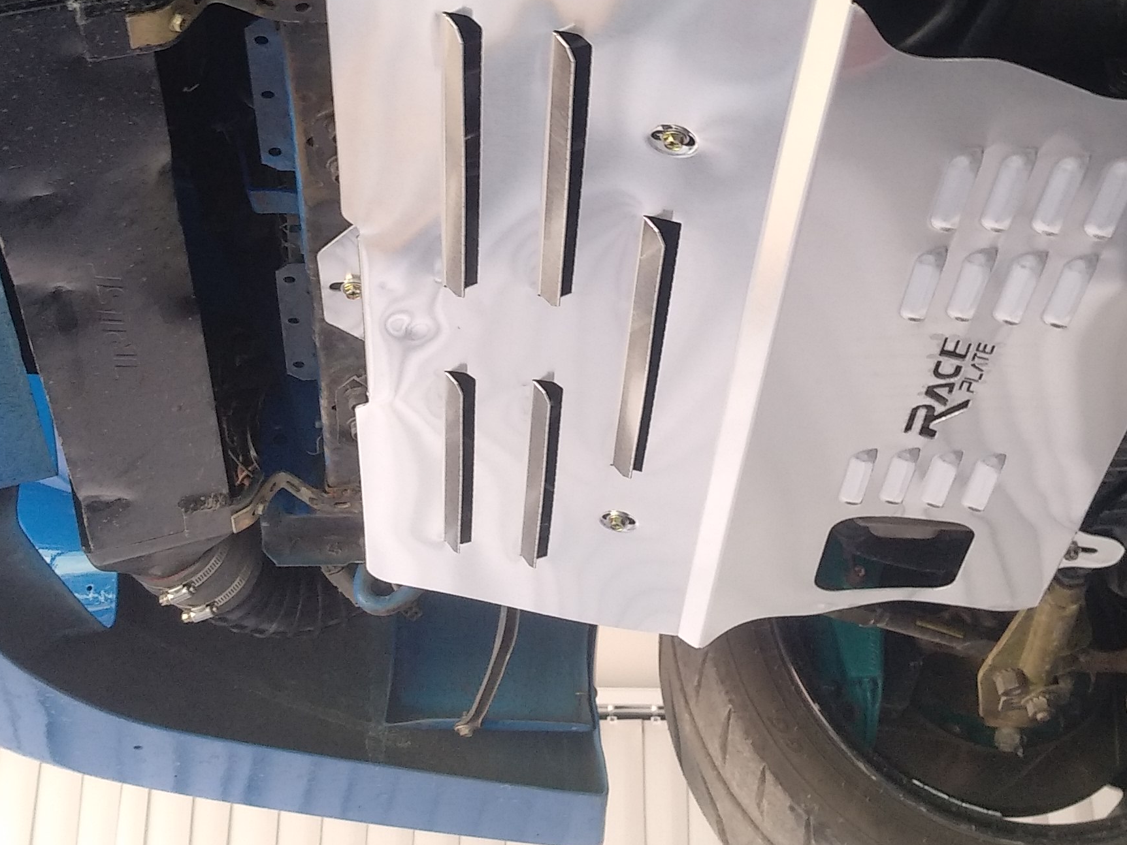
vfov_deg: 28.1
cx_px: 625
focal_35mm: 51
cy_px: 187
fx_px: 1661
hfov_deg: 37.4
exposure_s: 1/50
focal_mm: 3.81
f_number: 2.2
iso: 160
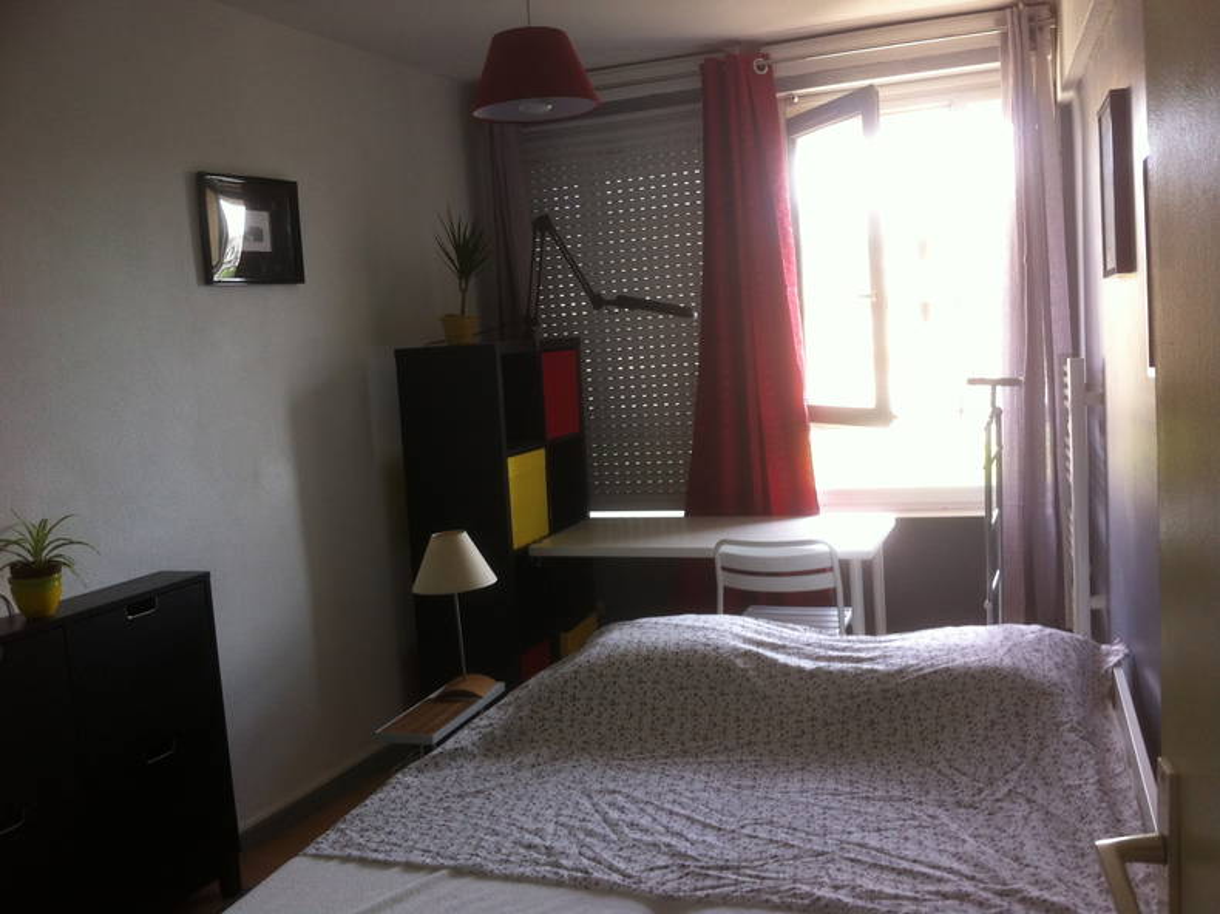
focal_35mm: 35
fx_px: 1233
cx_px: 610
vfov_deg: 40.7
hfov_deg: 52.6
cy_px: 457
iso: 80
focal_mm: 3.85
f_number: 2.8
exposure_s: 1/30
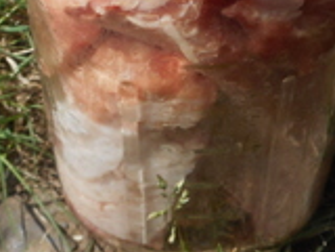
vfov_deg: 14.3
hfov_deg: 19.2
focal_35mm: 102
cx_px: 201
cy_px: 6
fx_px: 987
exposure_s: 1/500
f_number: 4.2
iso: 80
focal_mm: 6
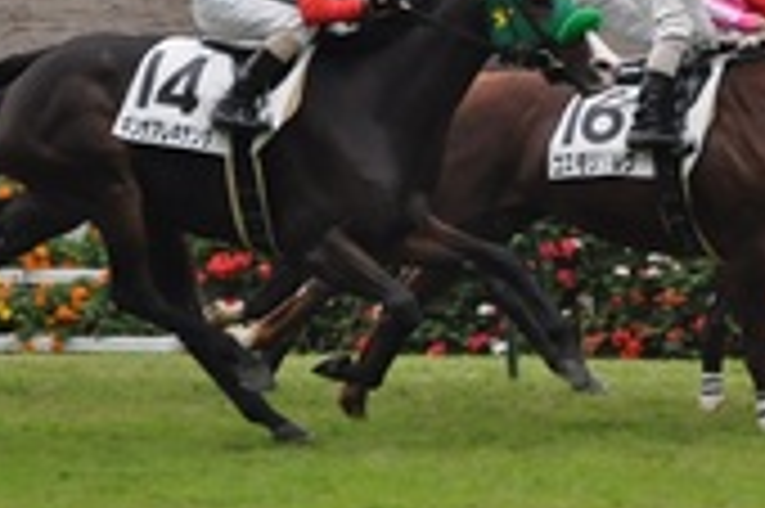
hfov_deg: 2.2
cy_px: 20
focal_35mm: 953
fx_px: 20231
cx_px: 837
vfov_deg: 1.4
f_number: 5.6
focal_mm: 270
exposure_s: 1/800
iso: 800
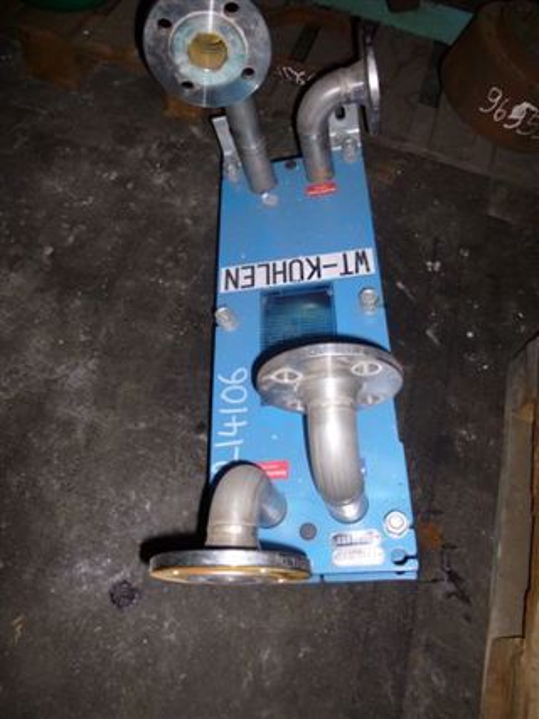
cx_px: 270
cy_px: 360
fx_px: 519
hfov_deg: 54.9
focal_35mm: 25
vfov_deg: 69.4
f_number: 3.1
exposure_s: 1/60
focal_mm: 4.5
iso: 100
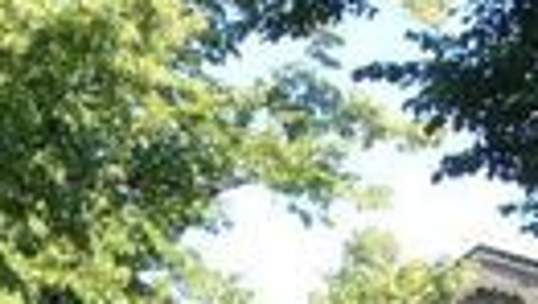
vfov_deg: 7.2
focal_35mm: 162
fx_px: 2313
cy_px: 649
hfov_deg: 13.2
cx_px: 66
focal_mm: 6.4
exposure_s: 1/84.7
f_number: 5.7
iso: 64
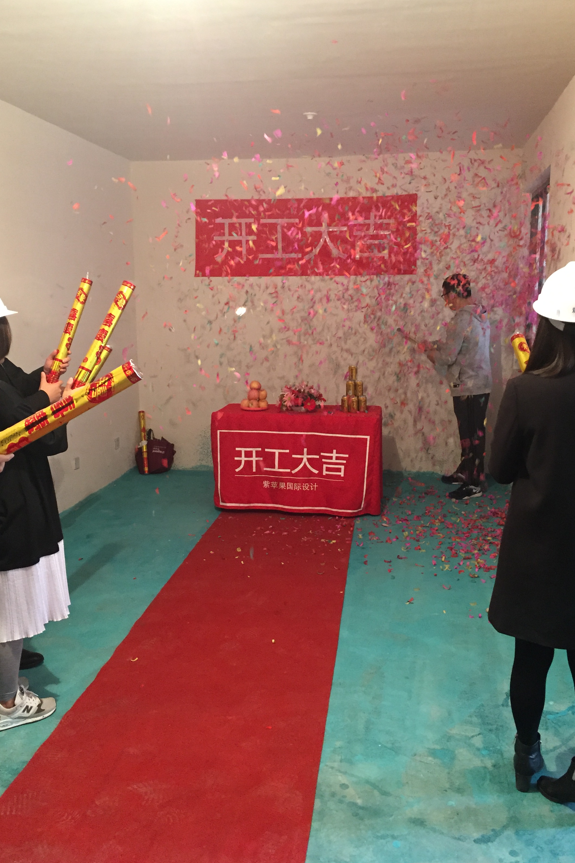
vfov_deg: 60.3
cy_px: 425
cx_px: 297
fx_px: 743
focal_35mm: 31
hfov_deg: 42.3
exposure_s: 1/20
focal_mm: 4.15
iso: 250
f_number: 2.2
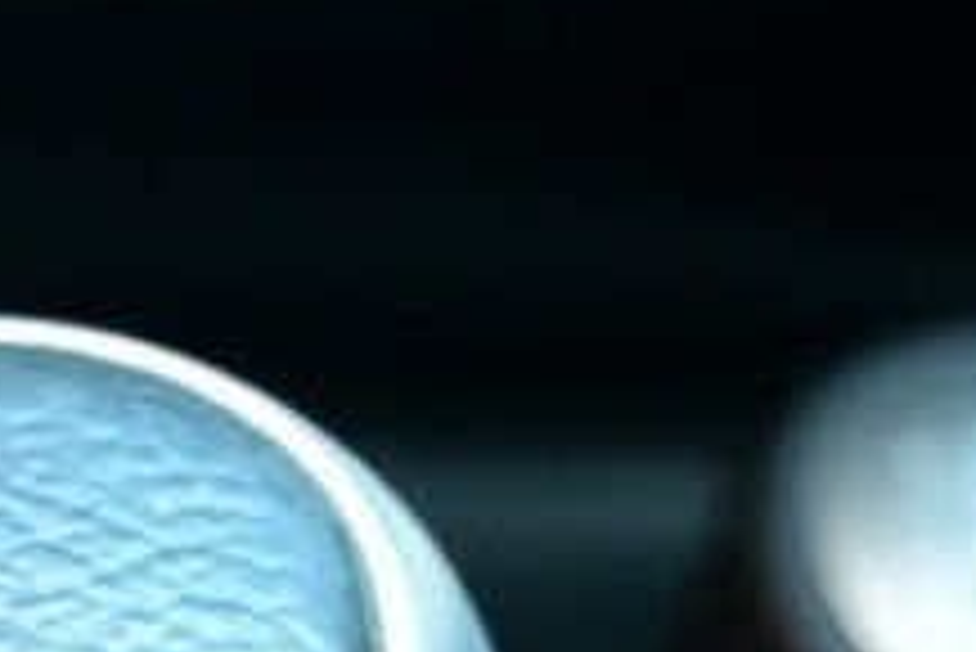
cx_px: 36
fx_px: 6331
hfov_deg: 8.8
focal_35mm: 233
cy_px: 1475
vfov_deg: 5.7
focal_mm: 33
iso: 4000
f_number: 5
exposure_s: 1/50
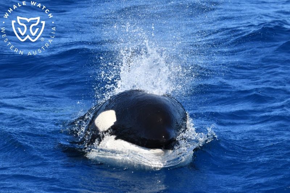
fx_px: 2174
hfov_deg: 7.6
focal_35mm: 270
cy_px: 96
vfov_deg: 5.1
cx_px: 145
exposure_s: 1/8000
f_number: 5.6
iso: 1800
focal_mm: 270
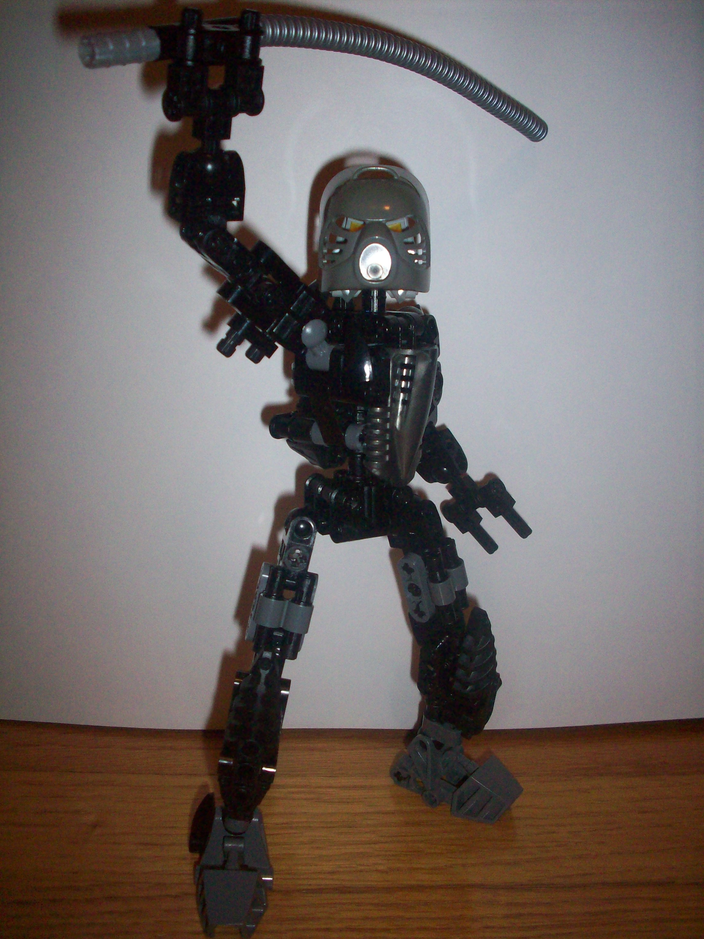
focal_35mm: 37
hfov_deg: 38.7
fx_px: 1003
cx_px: 352
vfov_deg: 50.1
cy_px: 470
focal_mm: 6.2
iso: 160
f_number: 2.8
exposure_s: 1/64
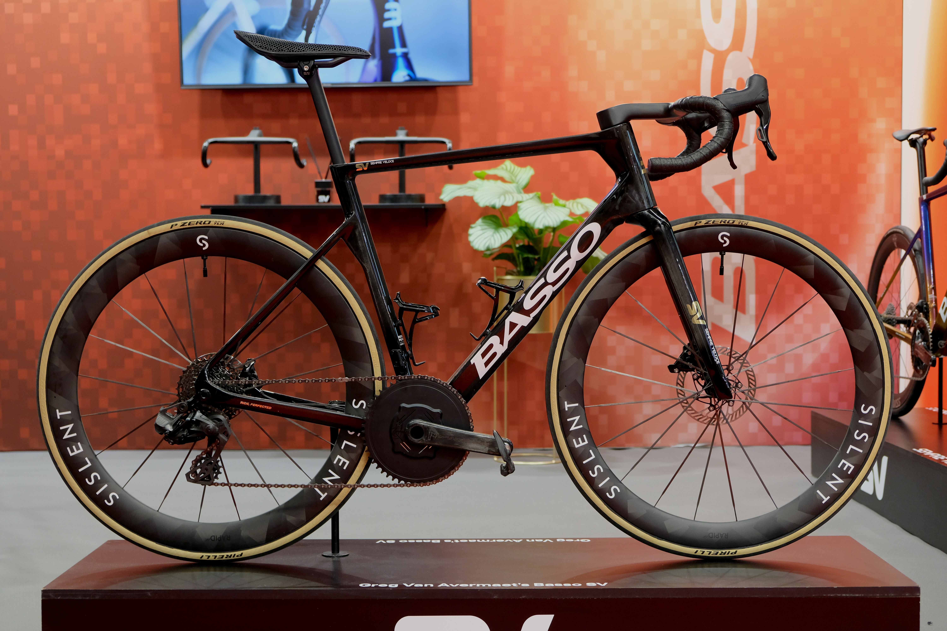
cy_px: 316
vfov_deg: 25.1
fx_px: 1420
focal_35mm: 54
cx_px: 474
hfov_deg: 36.9
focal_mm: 35.8
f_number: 3.6
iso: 800
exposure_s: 1/38
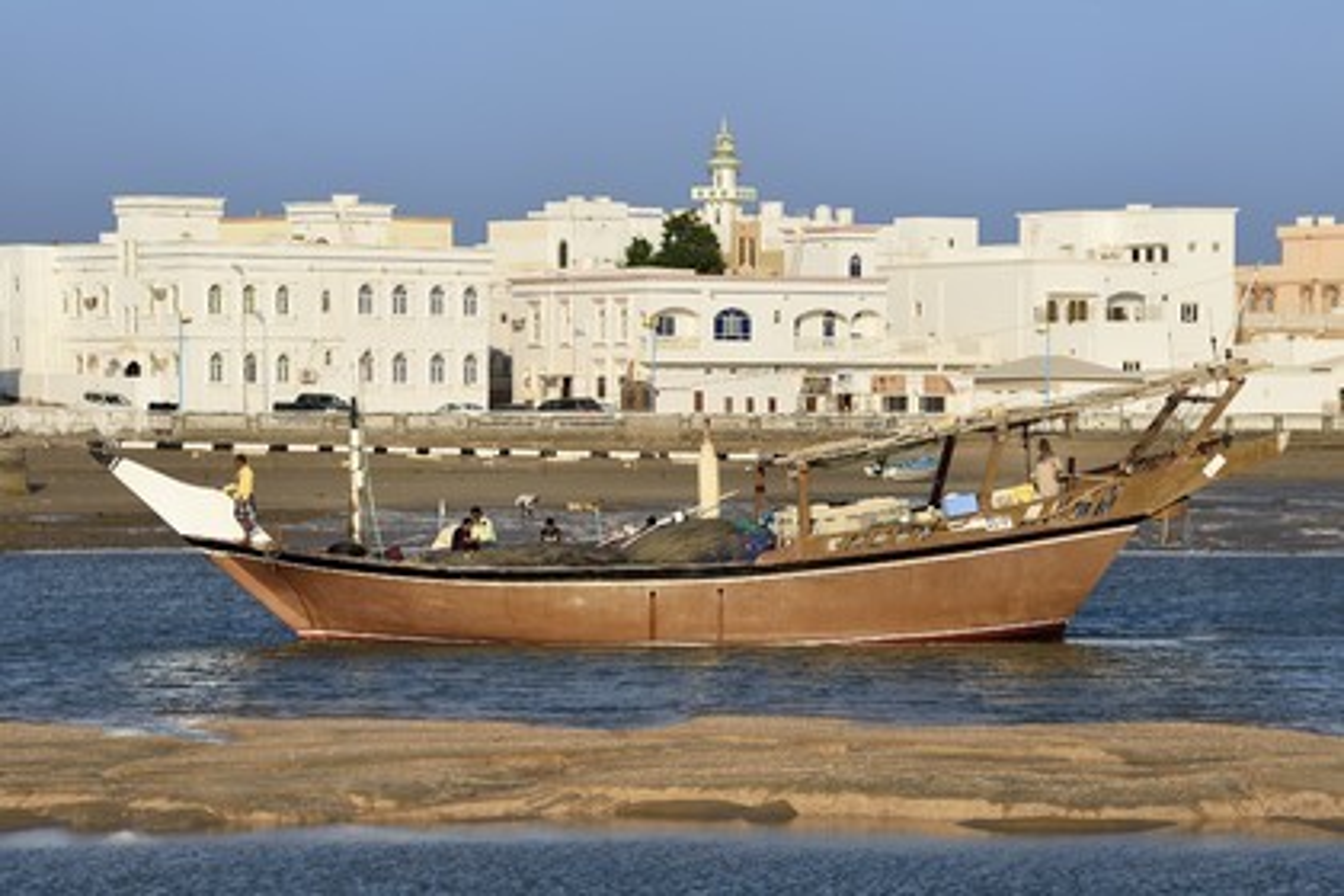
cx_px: 672
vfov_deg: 9.8
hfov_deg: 14.7
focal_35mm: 140
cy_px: 448
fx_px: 5226
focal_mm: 140
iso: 200
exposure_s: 1/1600
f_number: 4.5
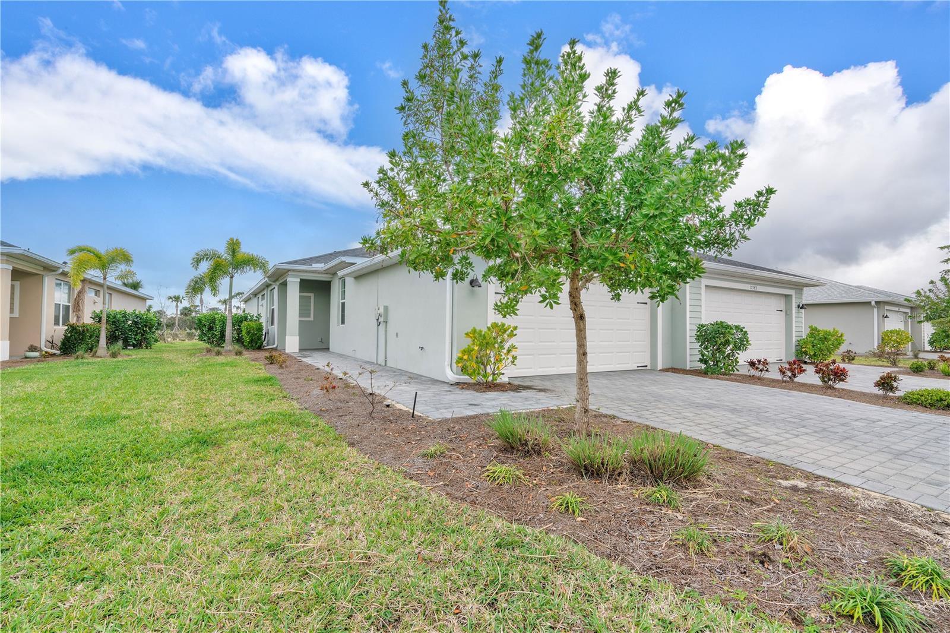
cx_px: 475
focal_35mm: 16
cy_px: 316
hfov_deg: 96.7
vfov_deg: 73.7
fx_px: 422
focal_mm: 16
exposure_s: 1/800
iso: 320
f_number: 8
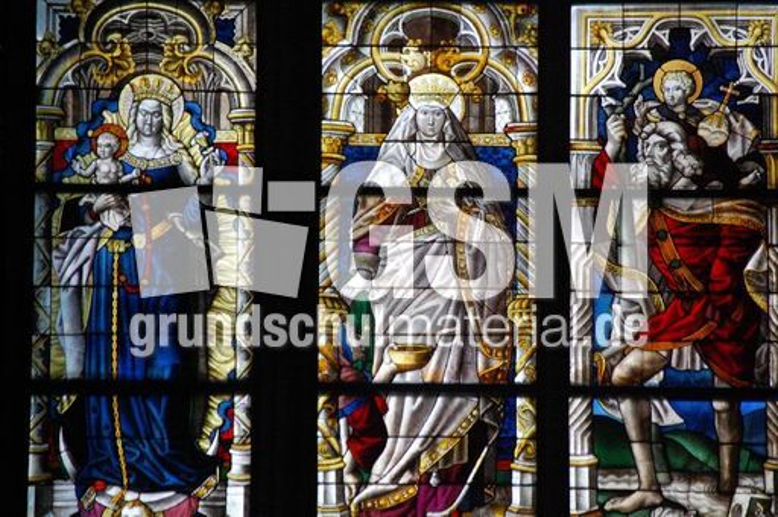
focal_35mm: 300
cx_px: 389
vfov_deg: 4.6
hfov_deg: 6.9
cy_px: 258
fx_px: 6475
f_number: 5.6
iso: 1600
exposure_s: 1/125
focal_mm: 200
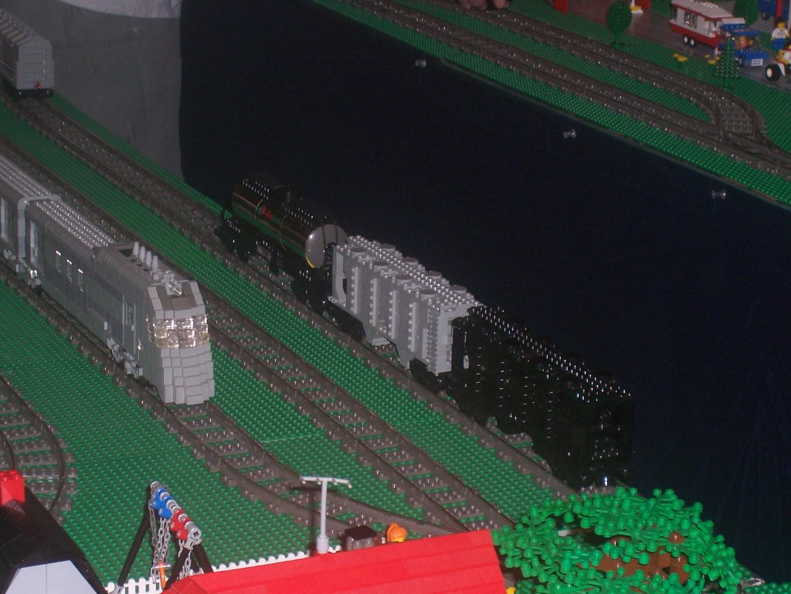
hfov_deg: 19.3
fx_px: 2331
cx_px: 396
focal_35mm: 102
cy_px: 297
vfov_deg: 14.5
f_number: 4.6
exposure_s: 1/90
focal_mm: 16.8
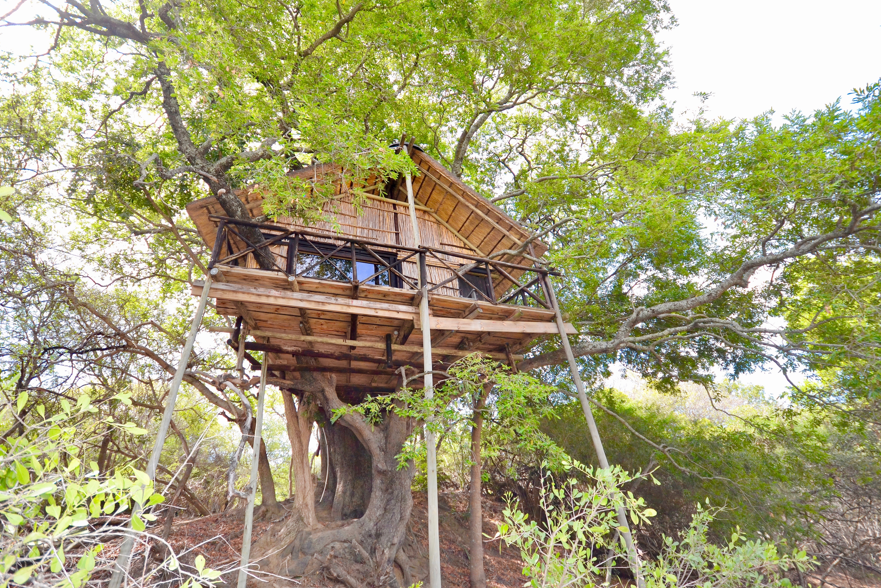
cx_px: 414
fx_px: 447
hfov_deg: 89.1
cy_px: 293
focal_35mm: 18
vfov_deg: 66.6
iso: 400
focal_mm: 11.5
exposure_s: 1/250
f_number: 5.6
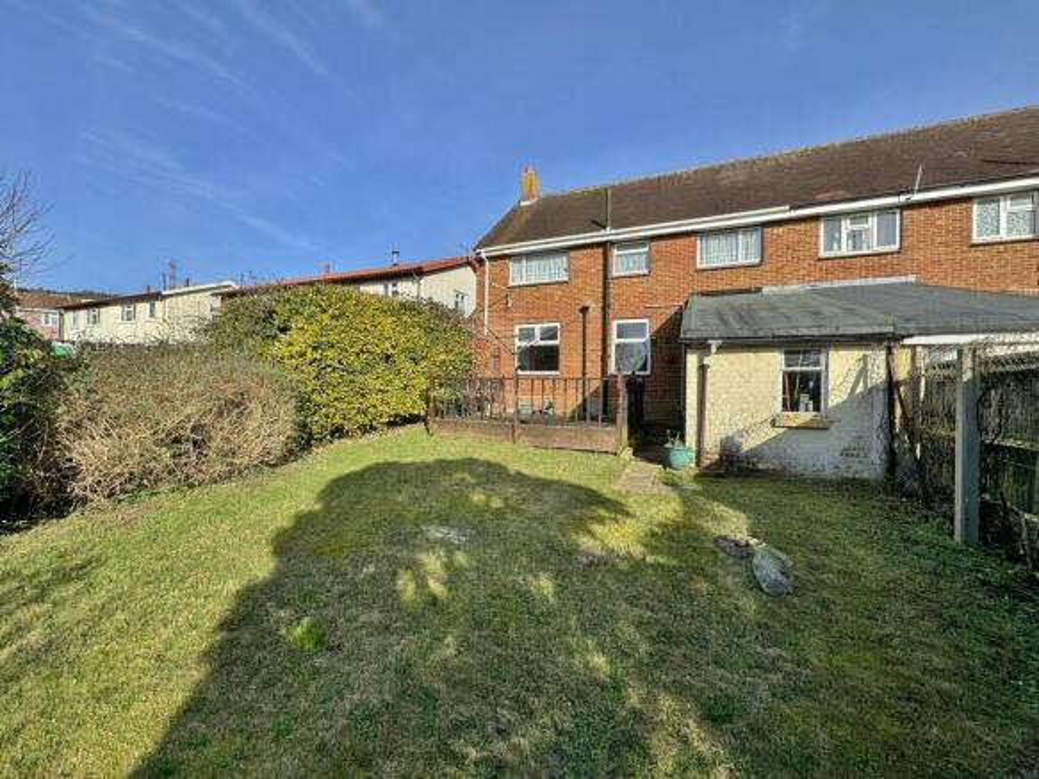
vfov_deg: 85.7
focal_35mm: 14
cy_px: 390
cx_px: 520
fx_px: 420
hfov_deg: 102.1
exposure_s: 1/1420
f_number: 2.2
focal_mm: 2.22
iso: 50
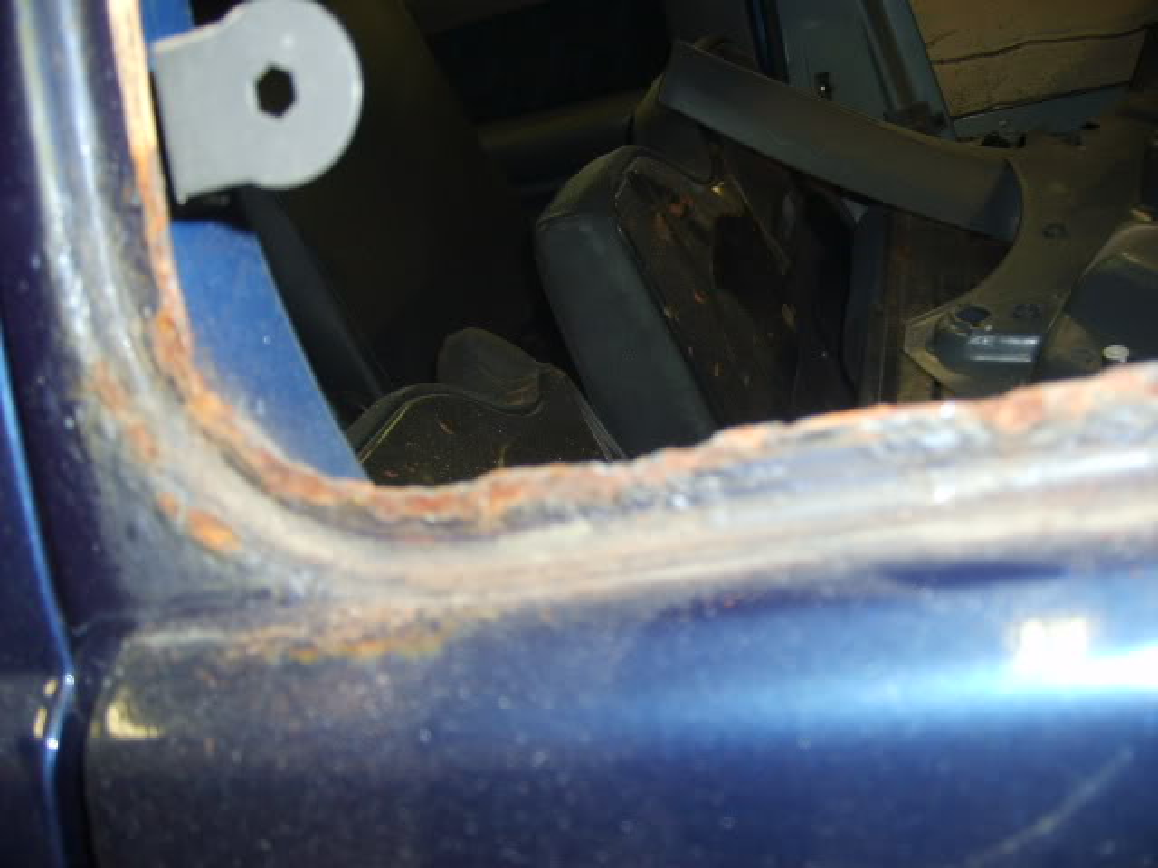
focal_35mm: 35
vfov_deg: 40.7
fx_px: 1171
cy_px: 434
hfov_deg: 52.6
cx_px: 579
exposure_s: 1/45
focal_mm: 5.8
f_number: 2.8
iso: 100
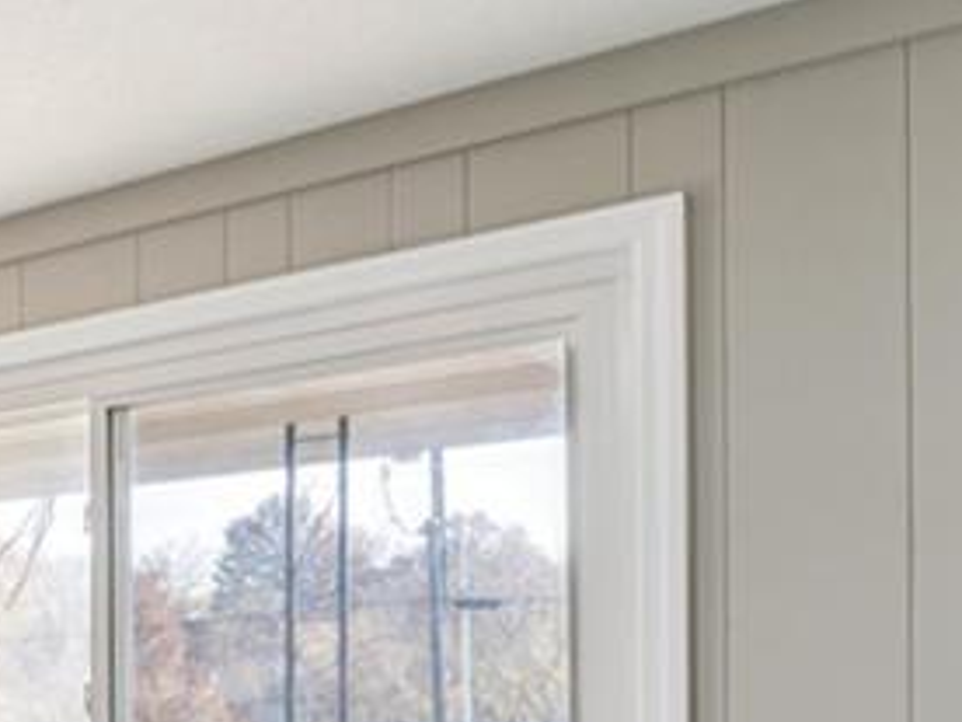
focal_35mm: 50
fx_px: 1390
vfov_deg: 27.8
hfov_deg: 25.2
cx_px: -586
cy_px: 684
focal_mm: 14
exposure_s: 1/8
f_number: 13
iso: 400
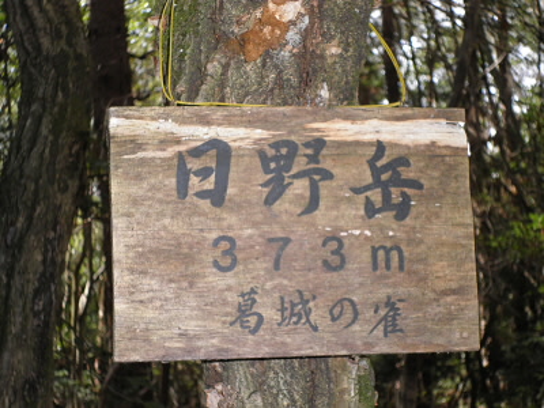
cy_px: 204
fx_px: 1210
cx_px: 272
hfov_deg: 25.3
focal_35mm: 77
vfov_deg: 19.1
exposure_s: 1/100
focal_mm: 13.9
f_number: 5.9
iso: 200
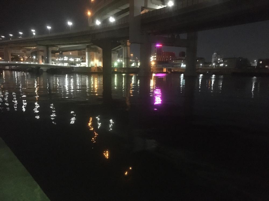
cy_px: 100
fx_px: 225
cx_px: 134
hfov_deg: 61.7
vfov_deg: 48.2
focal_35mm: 29
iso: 1600
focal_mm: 4.15
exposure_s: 1/15
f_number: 2.2
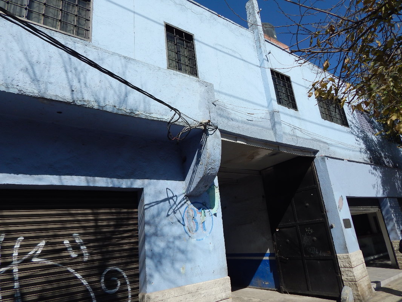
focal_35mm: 23
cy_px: 151
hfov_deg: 73.9
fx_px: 267
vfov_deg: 58.9
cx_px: 201
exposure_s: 1/800
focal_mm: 4
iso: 125
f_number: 6
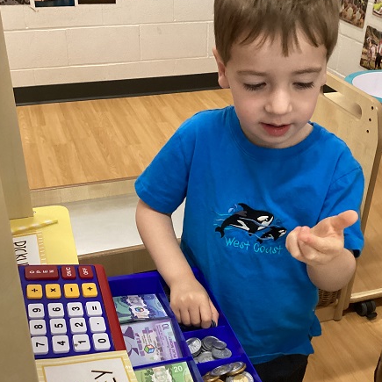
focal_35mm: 42
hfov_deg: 40.0
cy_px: 209
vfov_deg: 40.0
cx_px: 216
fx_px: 524
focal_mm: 3.3
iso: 400
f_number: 2.4
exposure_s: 1/33
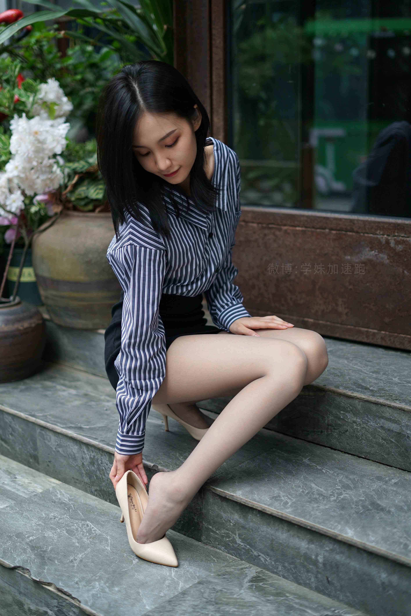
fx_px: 855
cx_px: 206
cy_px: 308
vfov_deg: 39.6
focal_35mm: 50
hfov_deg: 27.0
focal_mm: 50
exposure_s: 1/200
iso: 160
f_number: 1.8
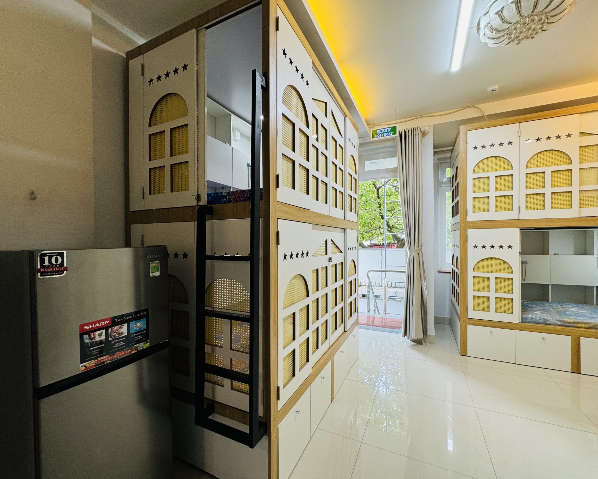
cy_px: 243
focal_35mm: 15
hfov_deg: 96.8
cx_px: 298
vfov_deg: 84.0
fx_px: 265
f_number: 2.2
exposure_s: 1/100
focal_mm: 2.22
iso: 200
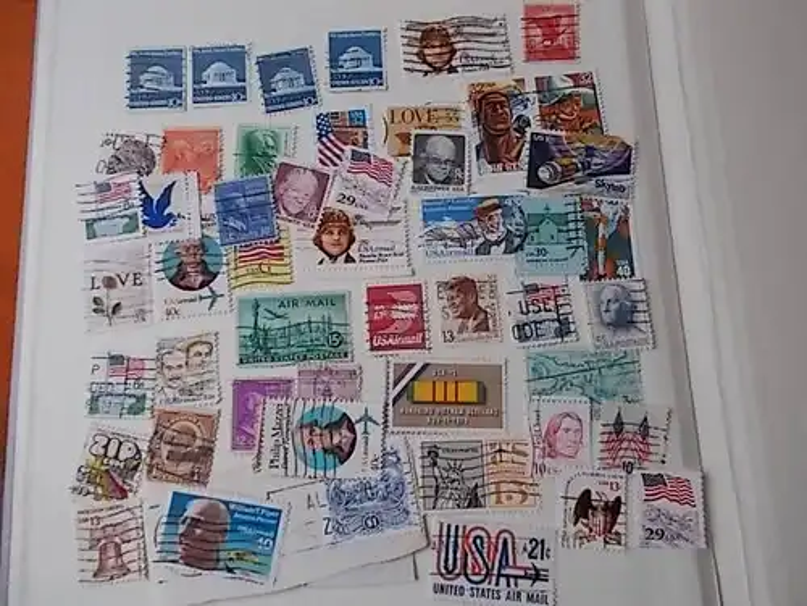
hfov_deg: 67.3
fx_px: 606
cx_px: 404
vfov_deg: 53.1
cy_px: 303
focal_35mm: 26
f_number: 3.2
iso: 100
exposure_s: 1/25
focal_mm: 4.6
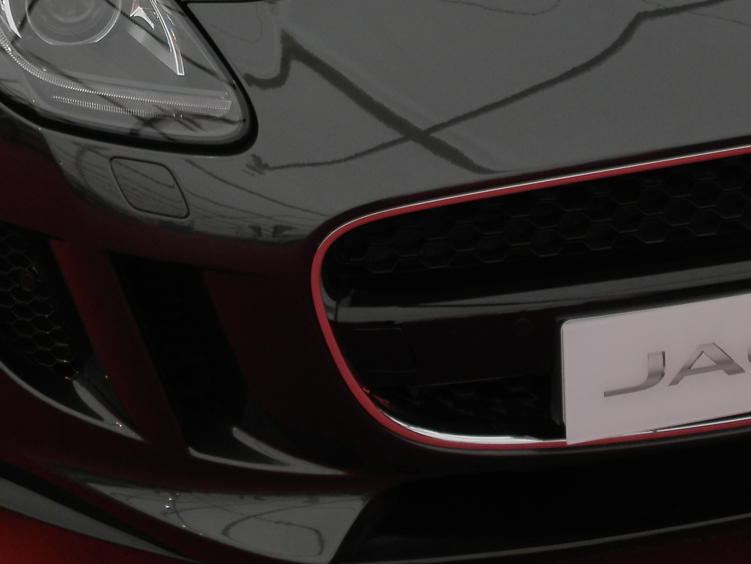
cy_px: -53
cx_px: 442
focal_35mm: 92
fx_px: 1996
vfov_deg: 15.6
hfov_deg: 21.3
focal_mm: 7.2
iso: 80
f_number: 3.5
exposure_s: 1/125
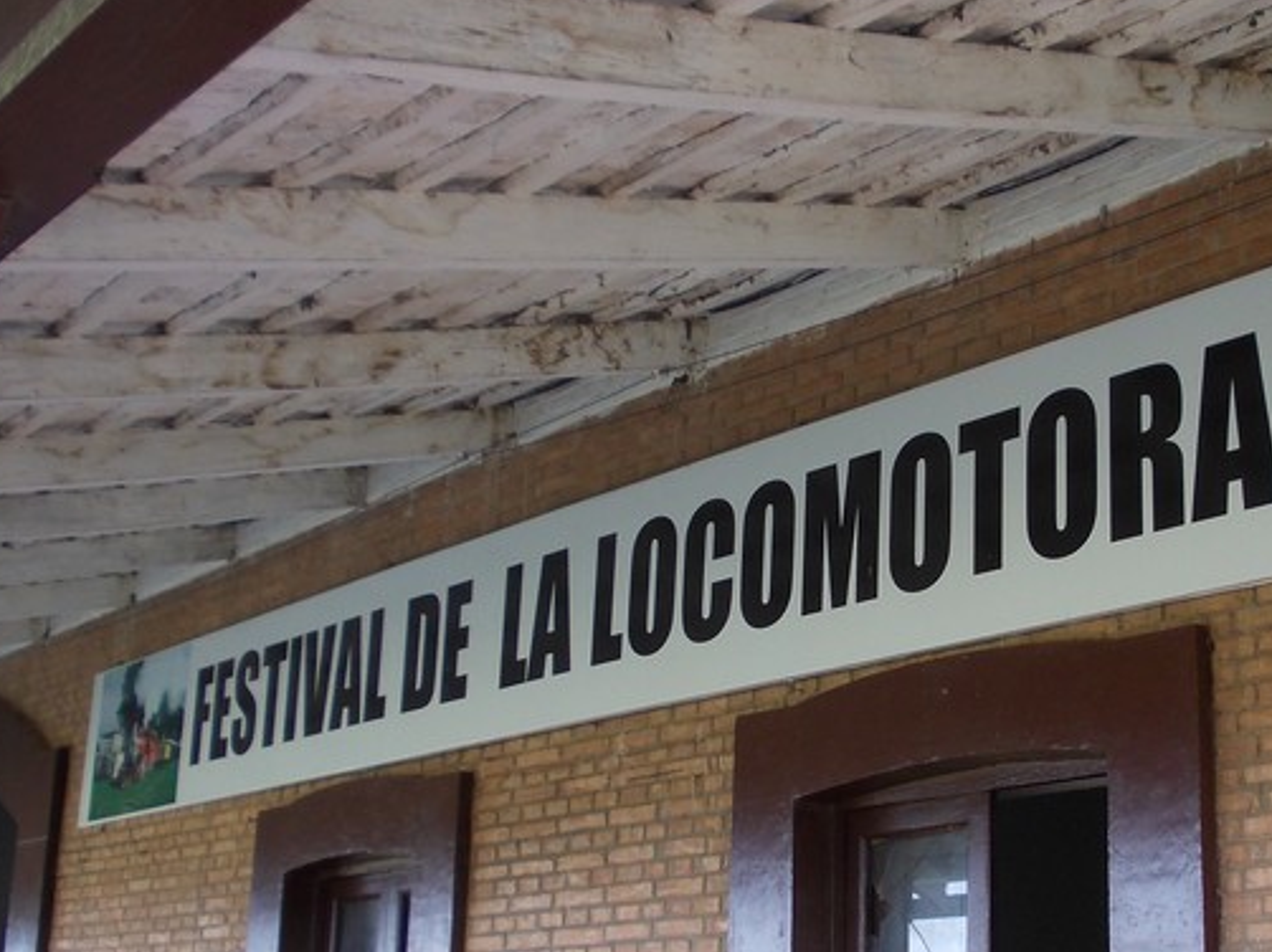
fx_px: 2130
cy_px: 587
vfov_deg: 25.1
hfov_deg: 33.0
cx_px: 851
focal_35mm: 58
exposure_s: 1/50
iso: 80
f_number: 3.1
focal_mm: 5.3
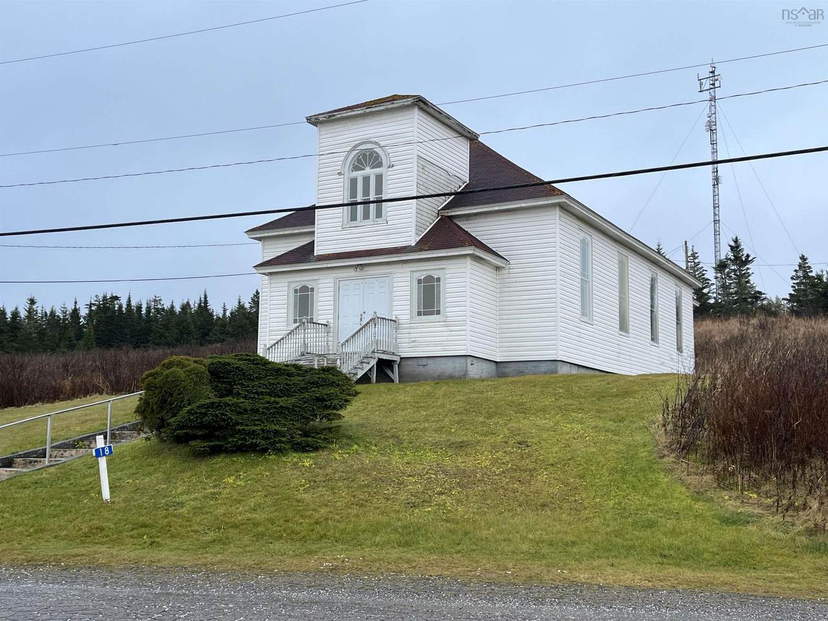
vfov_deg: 36.8
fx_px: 933
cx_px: 414
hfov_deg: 47.9
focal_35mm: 39
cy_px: 310
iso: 50
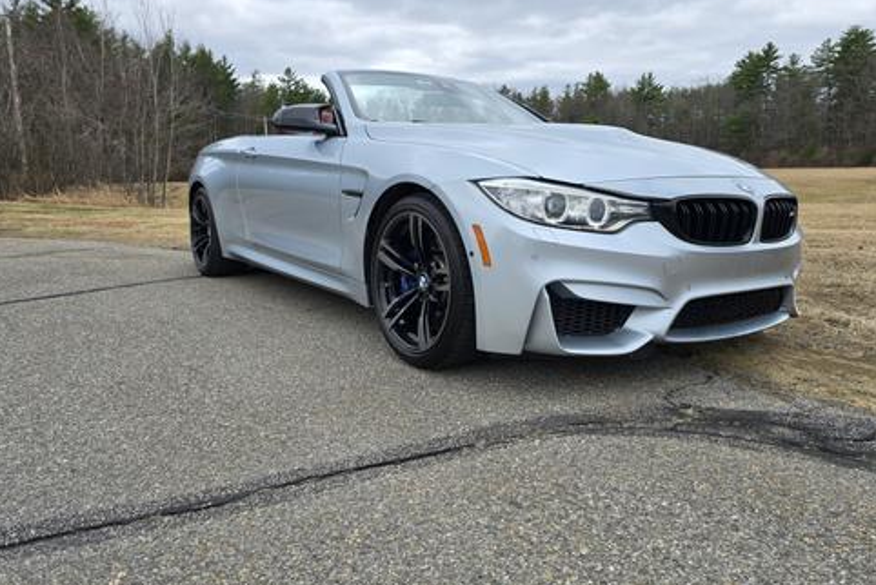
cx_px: 451
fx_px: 609
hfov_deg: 71.5
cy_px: 285
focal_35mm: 25
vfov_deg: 51.3
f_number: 1.7
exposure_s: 1/452
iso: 12
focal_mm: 6.3
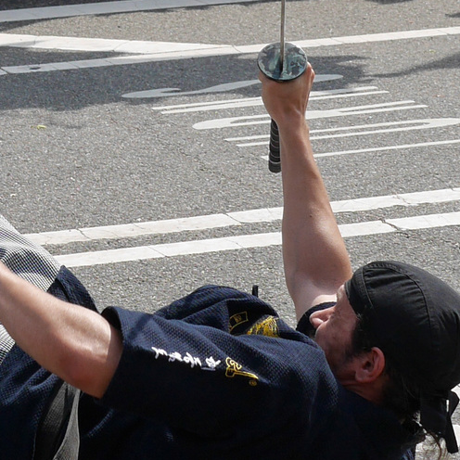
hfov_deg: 8.5
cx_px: -65
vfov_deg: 8.5
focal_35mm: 205
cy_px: -30
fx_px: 3082
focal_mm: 23
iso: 200
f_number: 4.5
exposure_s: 1/1000
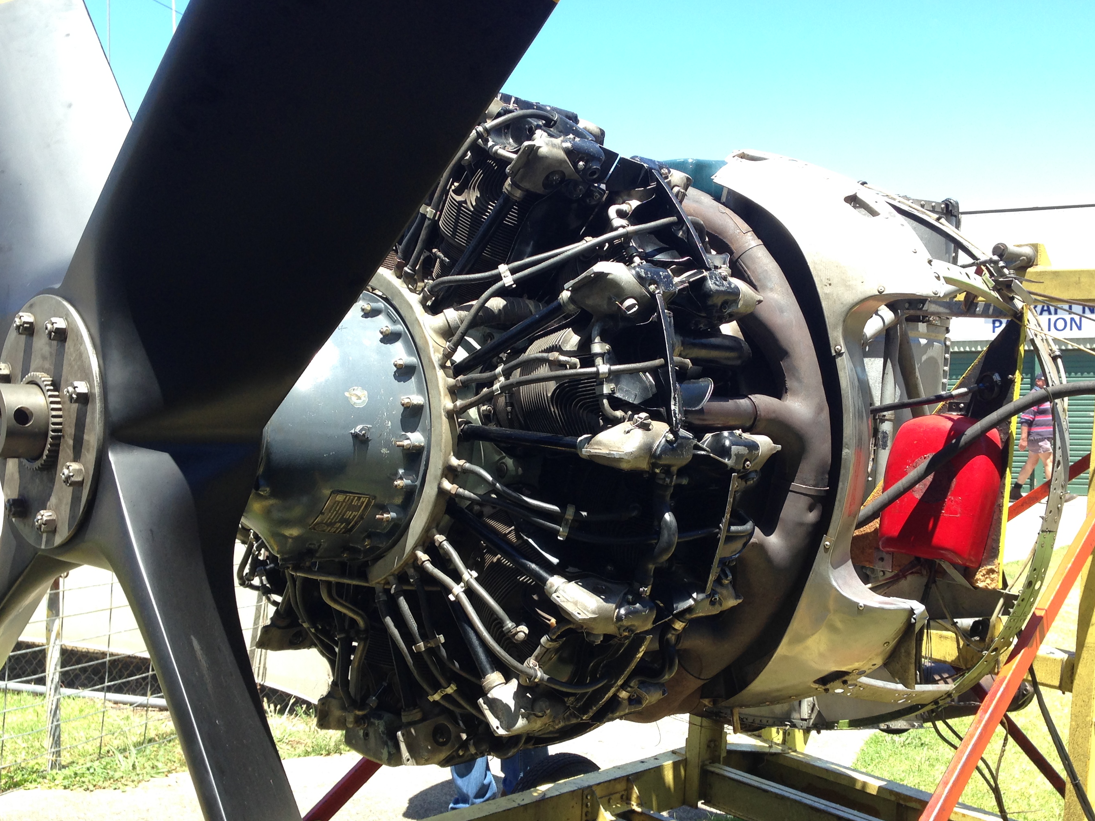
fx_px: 1265
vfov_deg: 35.9
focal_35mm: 40
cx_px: 588
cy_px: 452
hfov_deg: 46.8
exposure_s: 1/452
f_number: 2.4
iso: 50
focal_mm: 4.12
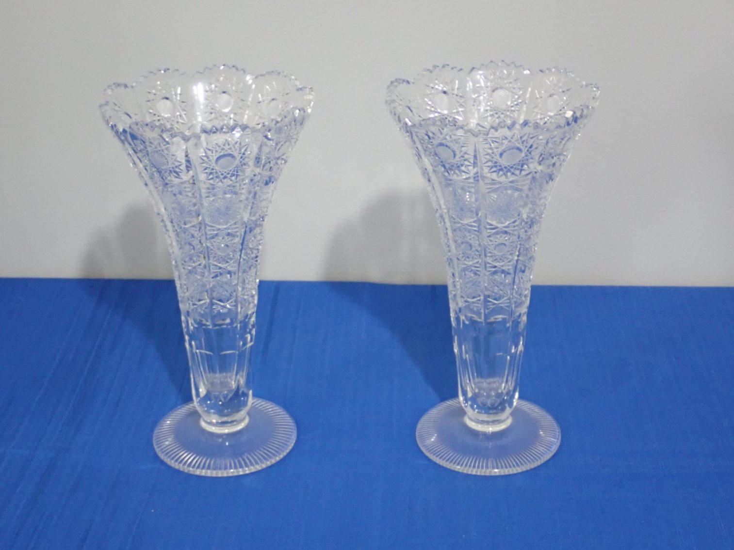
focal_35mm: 62
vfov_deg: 23.7
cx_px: 367
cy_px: 275
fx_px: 1315
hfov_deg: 31.2
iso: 800
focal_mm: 11.09
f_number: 3.6
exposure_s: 1/25
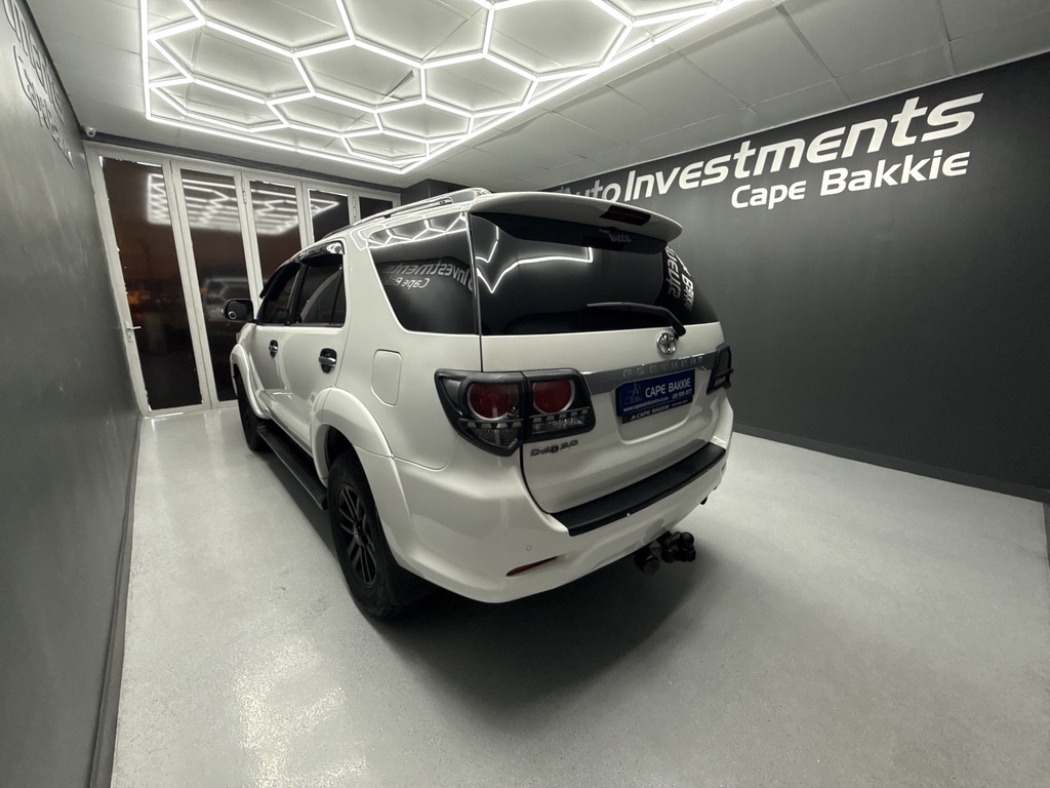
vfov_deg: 85.7
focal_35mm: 14
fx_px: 425
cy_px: 394
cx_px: 525
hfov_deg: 102.1
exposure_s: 1/100
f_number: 2.2
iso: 125
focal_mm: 2.22
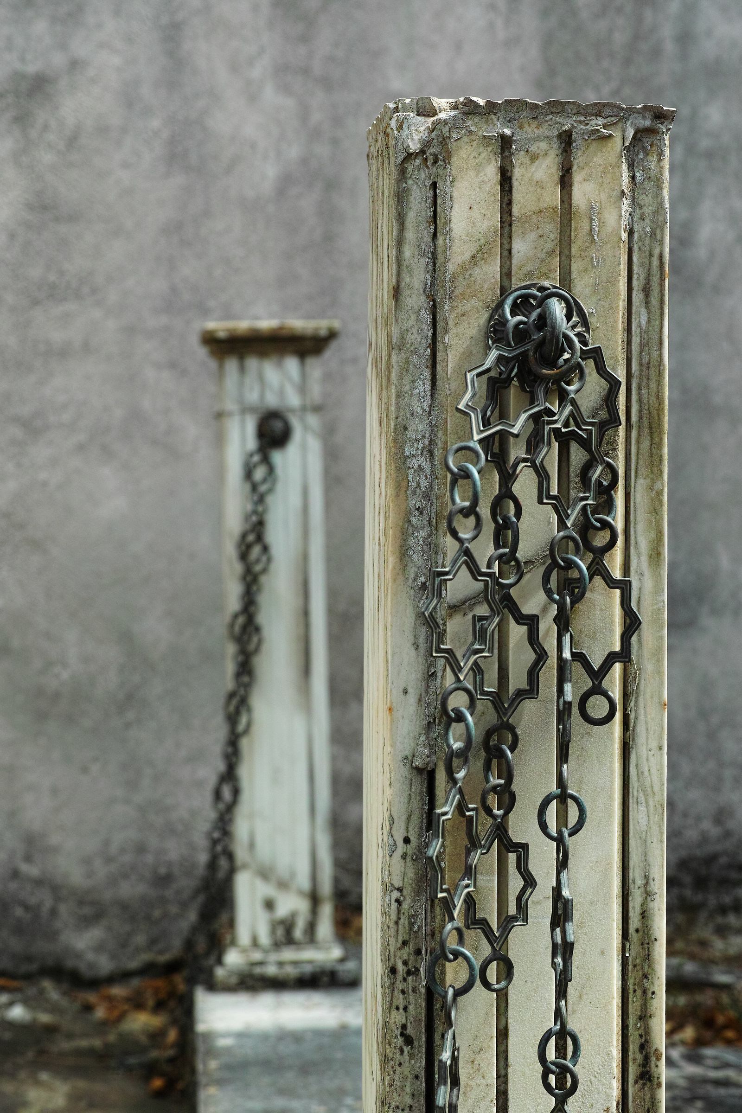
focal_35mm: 75
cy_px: 556
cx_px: 371
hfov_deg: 18.2
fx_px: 2319
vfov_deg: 27.0
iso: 200
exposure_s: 1/640
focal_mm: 50
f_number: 7.1
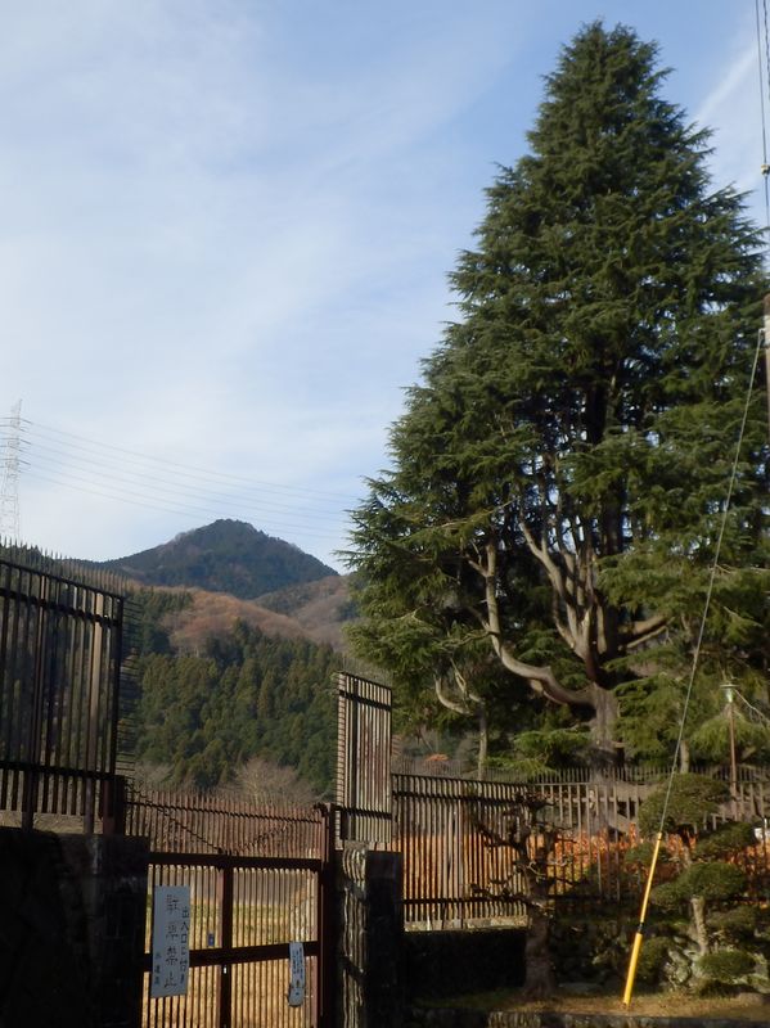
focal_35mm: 37
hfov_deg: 38.6
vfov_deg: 50.2
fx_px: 1099
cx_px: 385
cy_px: 514
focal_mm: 6.6
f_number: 3.9
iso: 80
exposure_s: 1/500
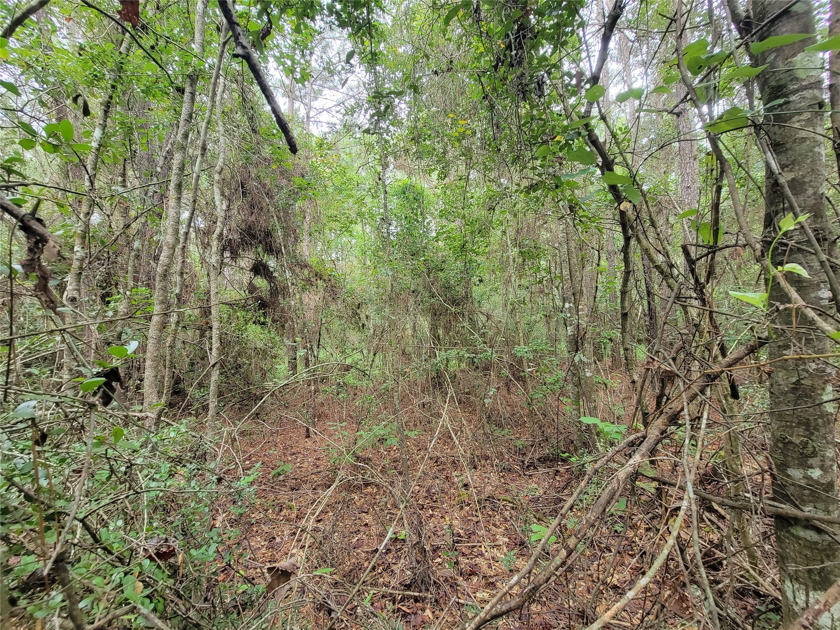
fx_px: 315
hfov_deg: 106.2
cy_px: 315
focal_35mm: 13
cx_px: 420
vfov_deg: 89.9
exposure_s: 1/60
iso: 200
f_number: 2.2
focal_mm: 2.2
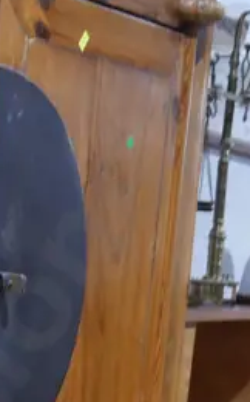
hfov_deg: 10.8
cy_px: 496
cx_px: -104
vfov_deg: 17.0
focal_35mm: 117
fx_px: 1278
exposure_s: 1/60
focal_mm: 14
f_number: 3.5
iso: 640
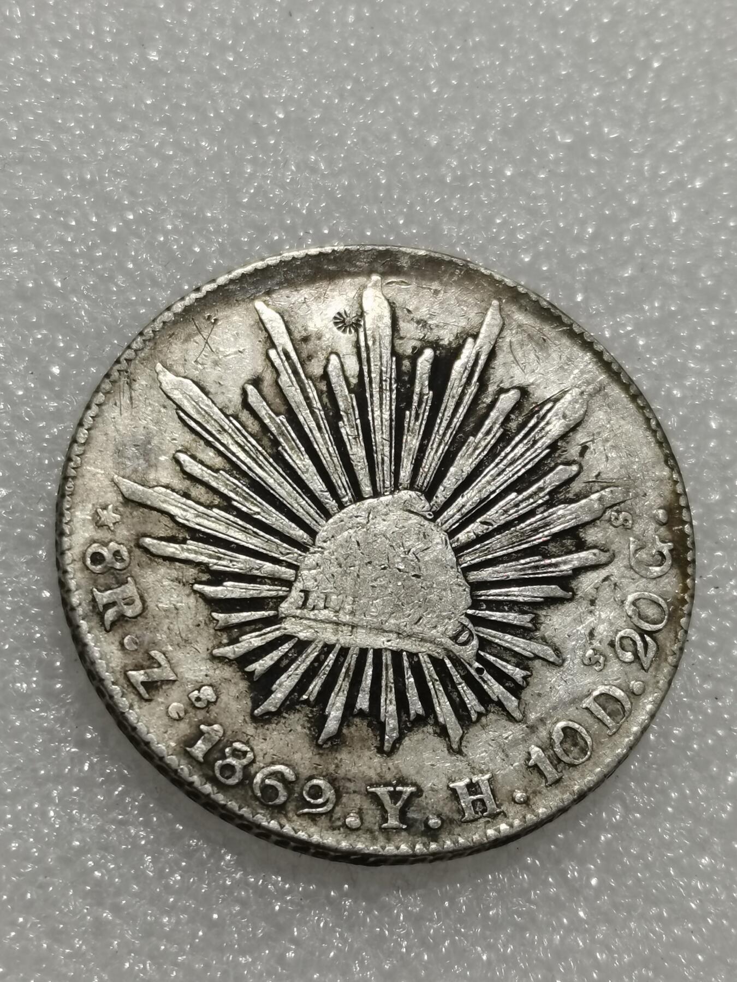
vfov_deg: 24.7
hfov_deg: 18.7
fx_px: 2243
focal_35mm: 79
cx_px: 368
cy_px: 491
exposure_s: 1/100
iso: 64
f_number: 1.8
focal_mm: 5.58
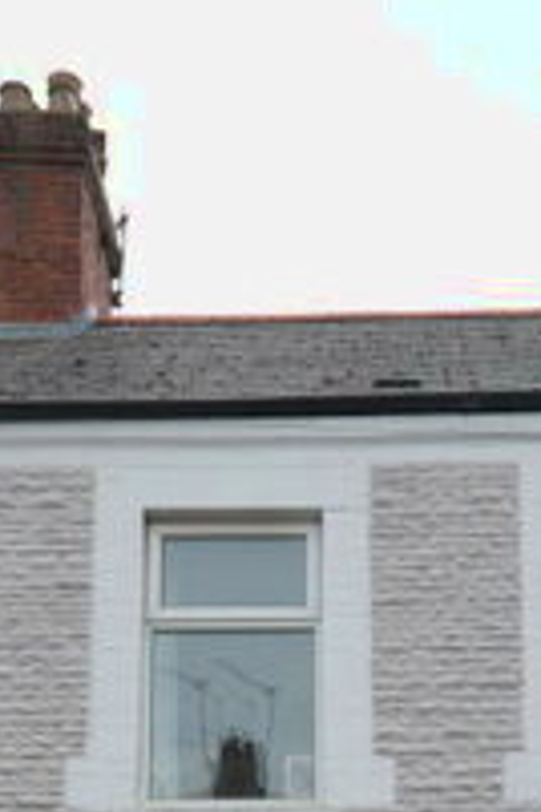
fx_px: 1645
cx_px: 396
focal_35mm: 73
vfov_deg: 25.4
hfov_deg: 18.6
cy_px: 921
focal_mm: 14
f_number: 6.3
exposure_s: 1/160
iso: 100
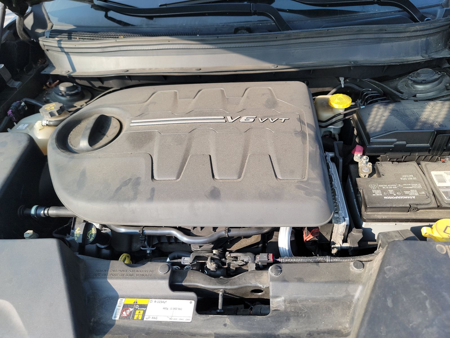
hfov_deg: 71.6
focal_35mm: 24
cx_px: 225
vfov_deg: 56.8
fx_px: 312
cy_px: 169
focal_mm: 6.7
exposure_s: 1/187
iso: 50
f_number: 1.8
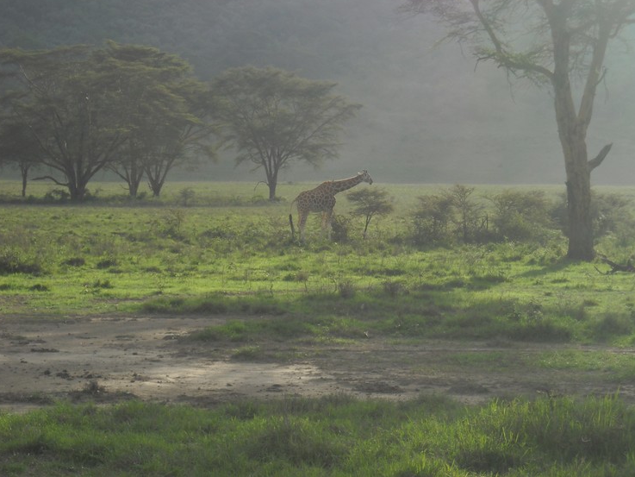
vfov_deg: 13.0
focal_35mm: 114
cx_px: 322
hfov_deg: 17.3
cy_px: 219
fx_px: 2092
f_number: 4.7
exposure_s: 1/284
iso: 64
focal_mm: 17.1
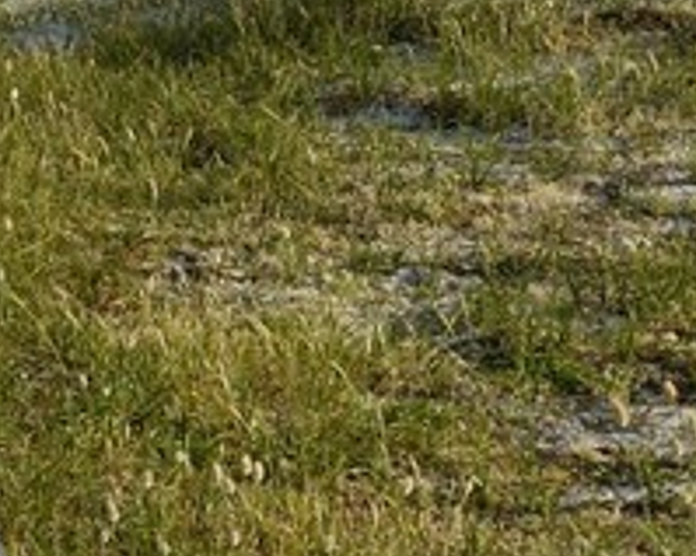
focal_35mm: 241
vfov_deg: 6.4
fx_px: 4962
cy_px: -17
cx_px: -1864
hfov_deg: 6.7
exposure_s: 1/250
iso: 200
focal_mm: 32
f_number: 13
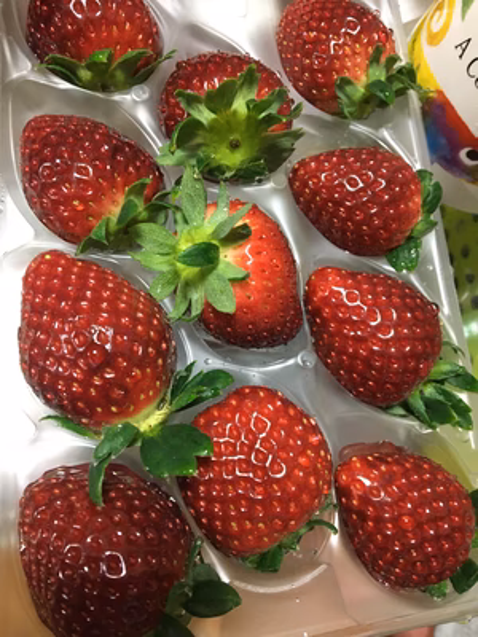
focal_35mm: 29
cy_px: 318
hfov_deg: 48.2
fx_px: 534
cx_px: 239
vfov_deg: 61.7
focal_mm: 4.15
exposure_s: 1/20
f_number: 2.2
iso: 200
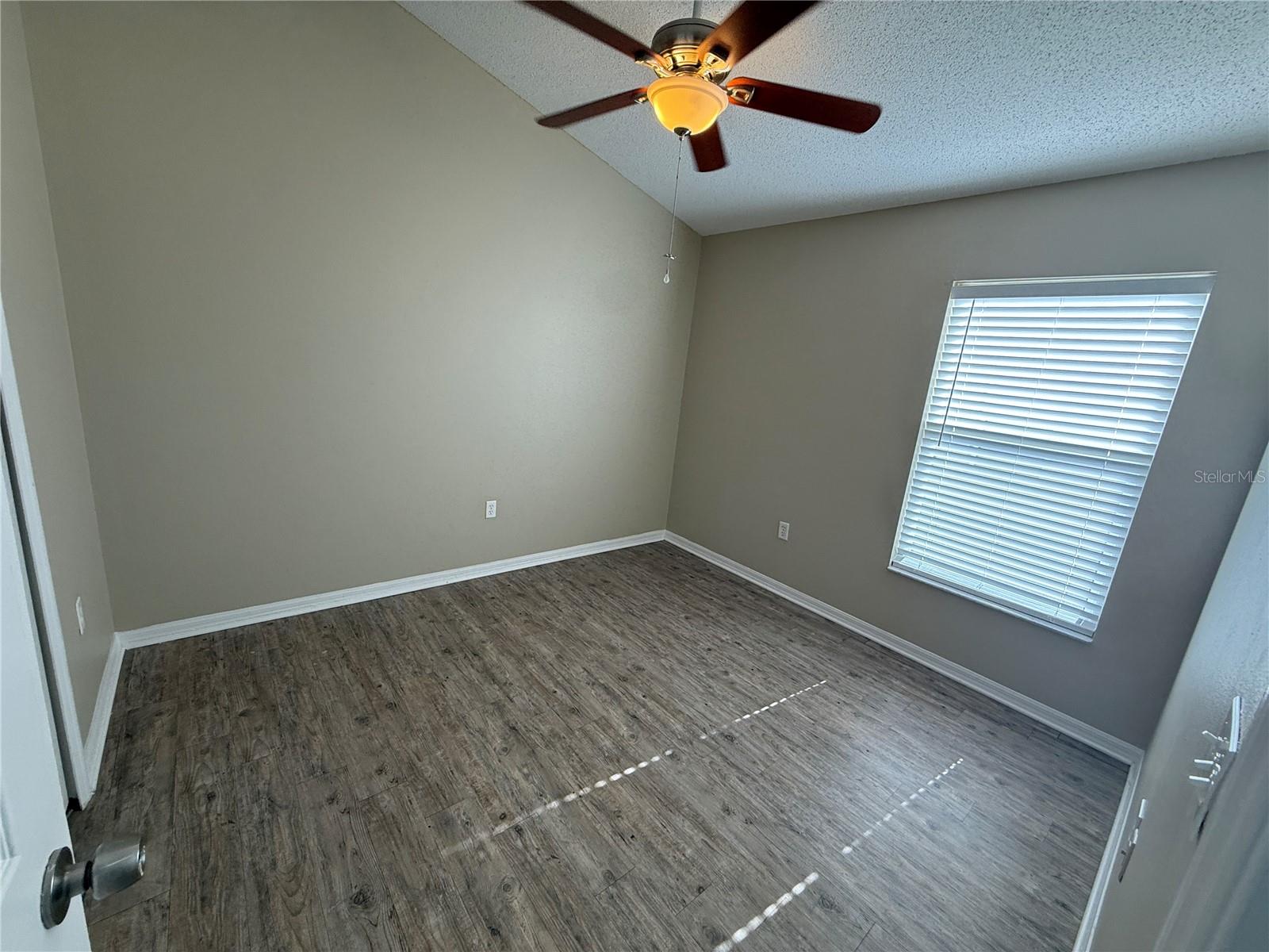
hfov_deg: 102.1
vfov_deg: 85.7
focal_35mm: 14
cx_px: 634
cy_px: 476
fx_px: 513
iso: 125
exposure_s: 1/120
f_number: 2.2
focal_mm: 2.22
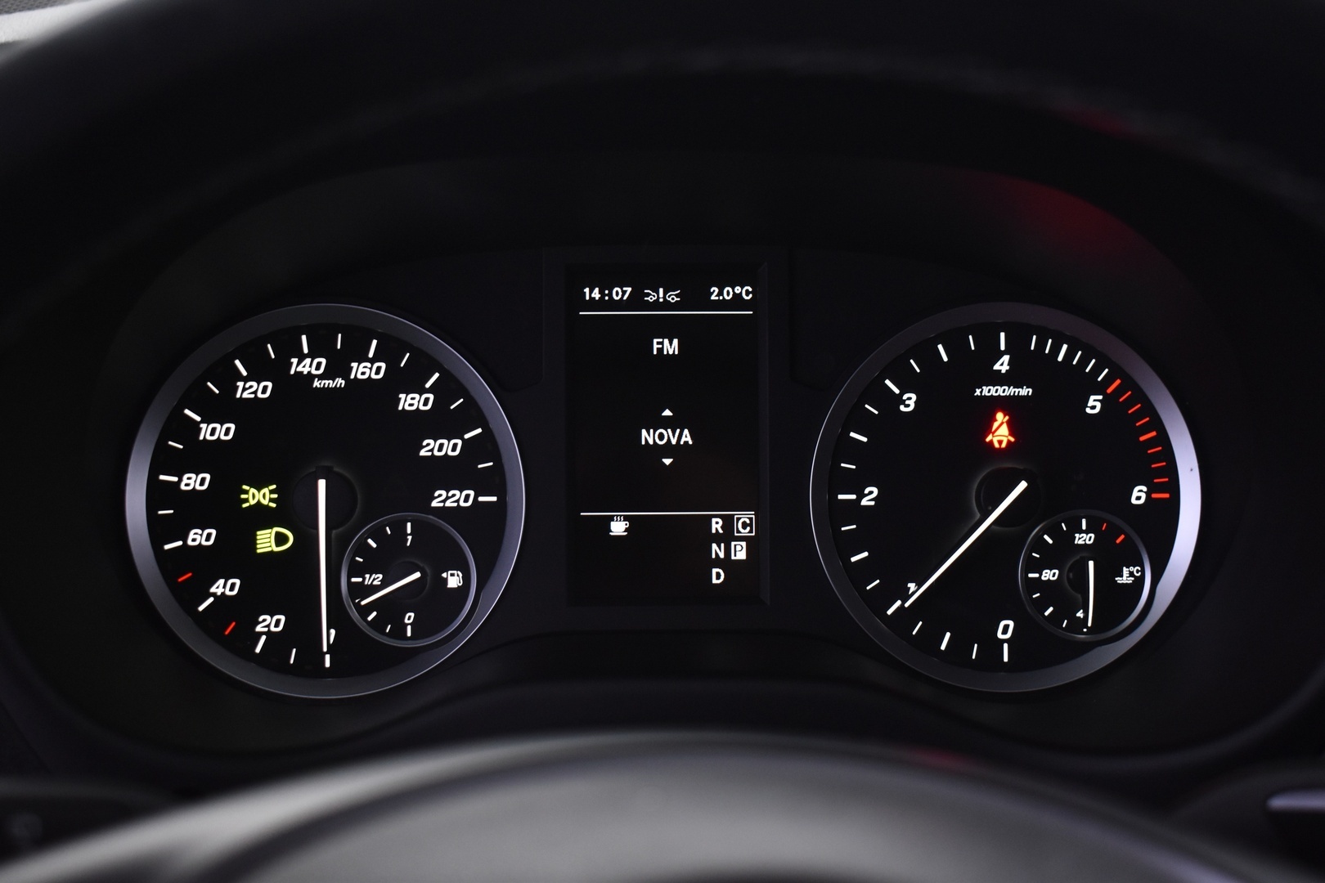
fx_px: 1987
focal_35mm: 54
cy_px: 442
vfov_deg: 25.1
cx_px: 662
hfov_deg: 36.9
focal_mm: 36
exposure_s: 1/15
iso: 1250
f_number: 5
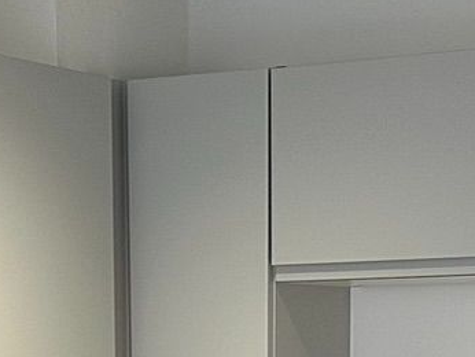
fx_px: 1950
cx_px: 202
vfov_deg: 9.6
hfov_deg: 13.9
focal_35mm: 142
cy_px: 777
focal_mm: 6.86
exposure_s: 1/100
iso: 200
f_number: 1.78
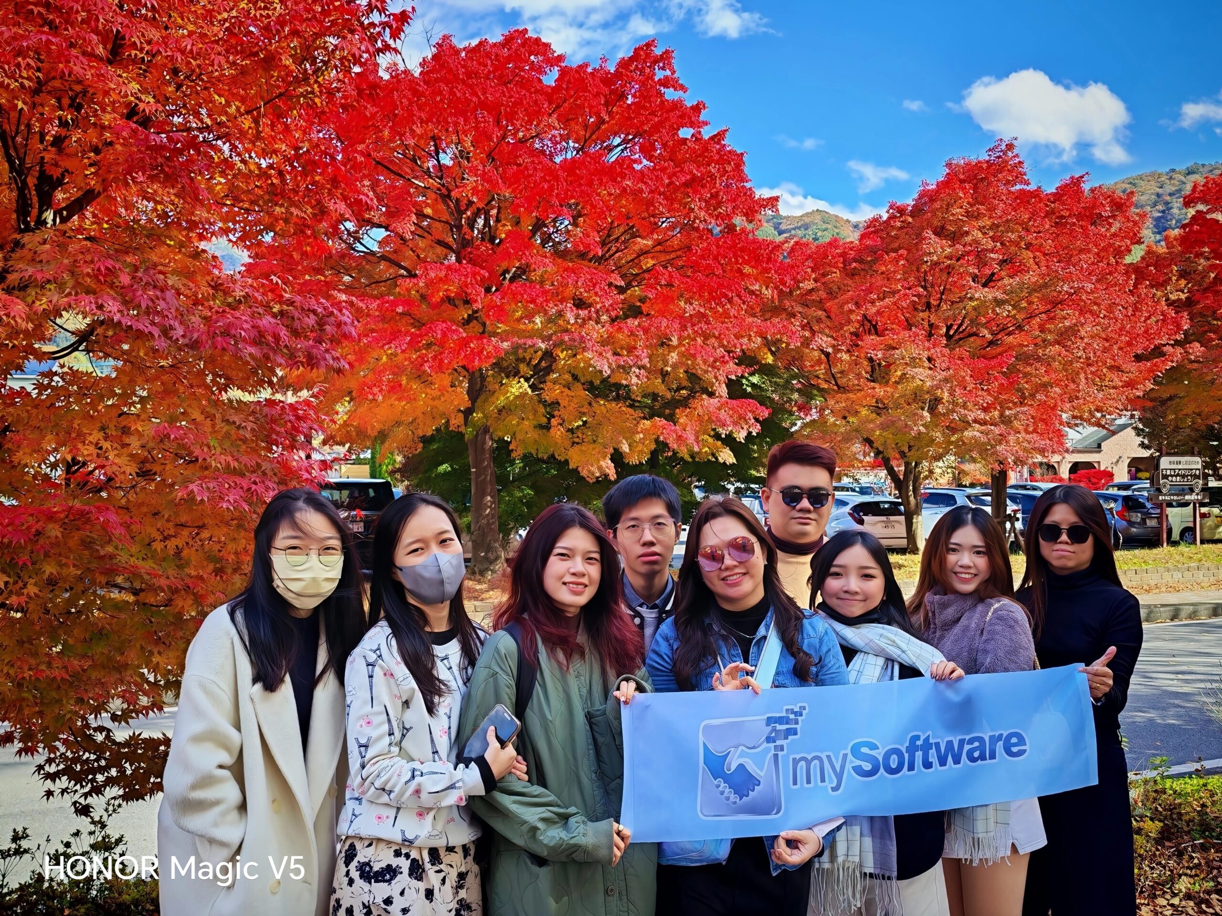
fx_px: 1271
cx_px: 611
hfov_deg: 51.4
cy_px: 458
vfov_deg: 39.7
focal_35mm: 36
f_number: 1.6
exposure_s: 1/560
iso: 50
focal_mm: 5.4
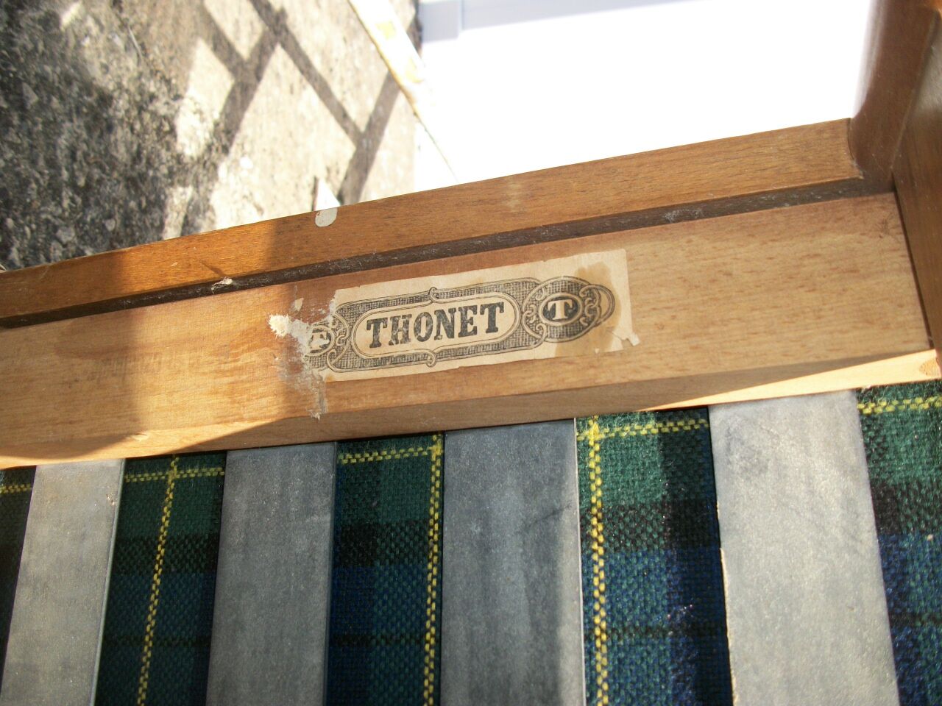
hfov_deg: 56.8
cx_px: 471
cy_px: 353
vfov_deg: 44.2
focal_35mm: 32
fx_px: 871
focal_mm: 5.7
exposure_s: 1/640
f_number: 2.9
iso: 80
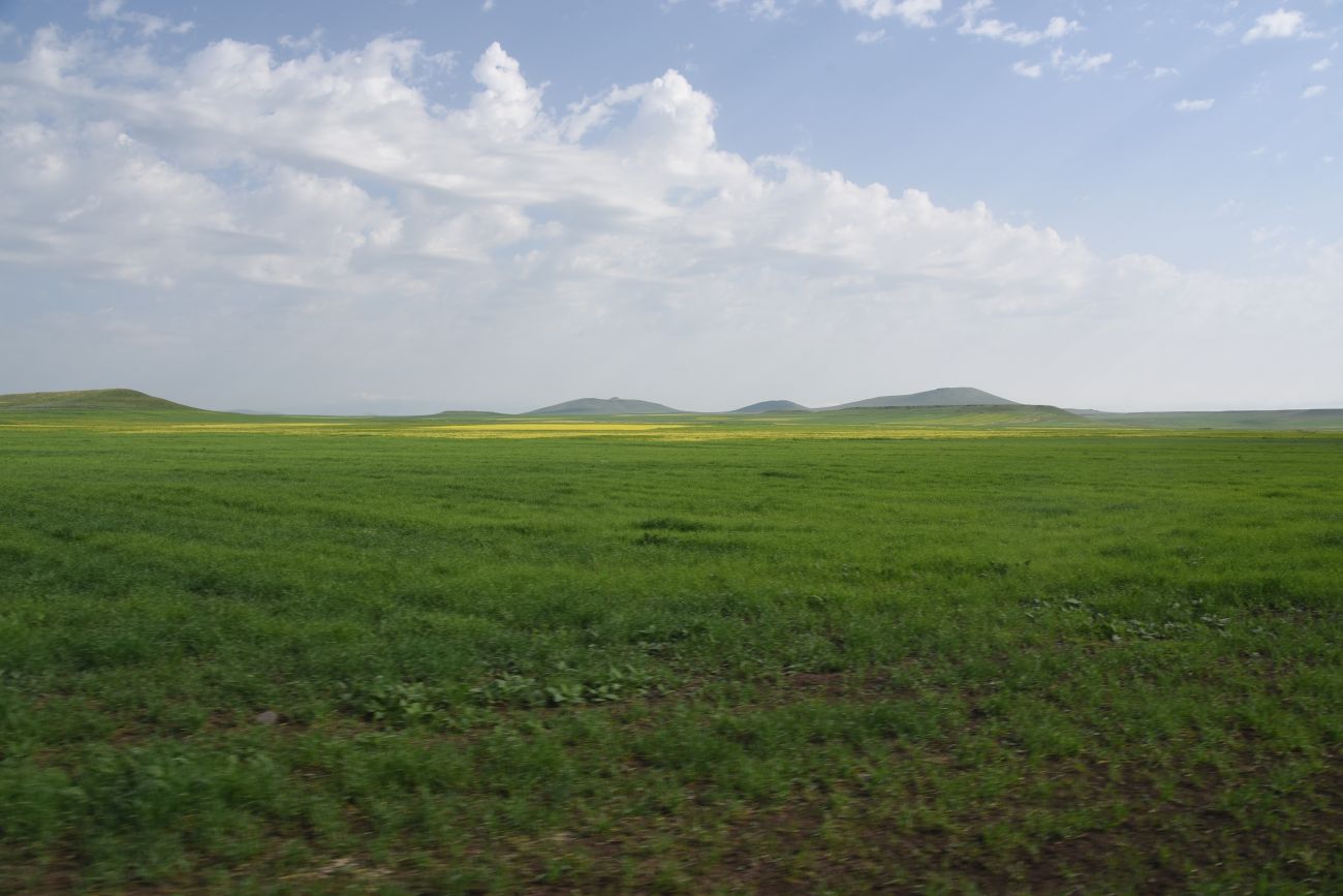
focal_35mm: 50
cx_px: 672
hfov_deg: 39.6
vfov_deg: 27.0
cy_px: 448
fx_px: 1865
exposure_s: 1/400
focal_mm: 50
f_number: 8
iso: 160
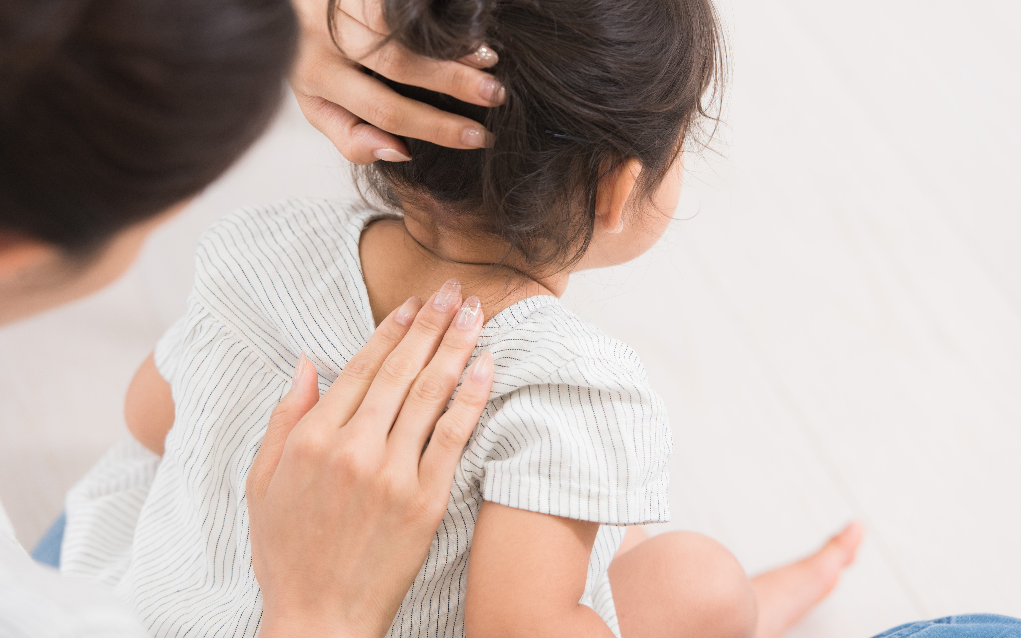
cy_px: 301
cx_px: 510
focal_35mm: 148
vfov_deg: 8.9
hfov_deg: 14.1
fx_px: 4118
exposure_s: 1/125
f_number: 5
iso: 500
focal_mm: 145
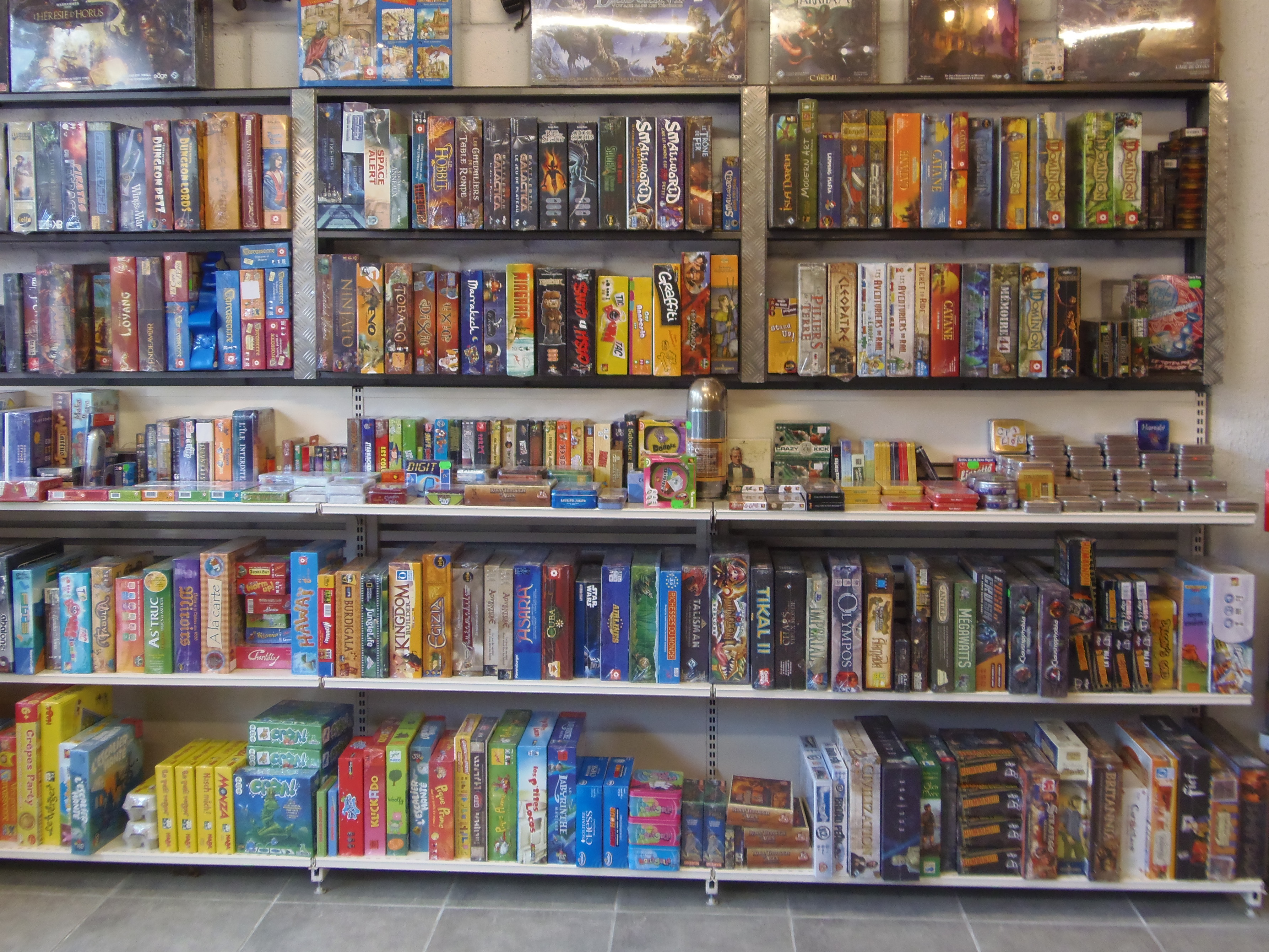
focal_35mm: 36
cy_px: 399
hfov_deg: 51.3
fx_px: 1320
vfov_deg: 39.5
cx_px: 586
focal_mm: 5.5
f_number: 3.2
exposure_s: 1/30
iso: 160
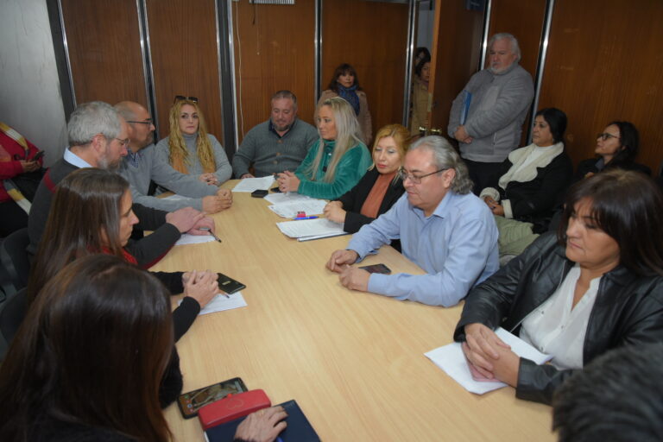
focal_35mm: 24
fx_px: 442
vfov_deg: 53.1
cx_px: 332
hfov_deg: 73.7
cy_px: 221
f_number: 5.6
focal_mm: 24
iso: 1600
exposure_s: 1/100
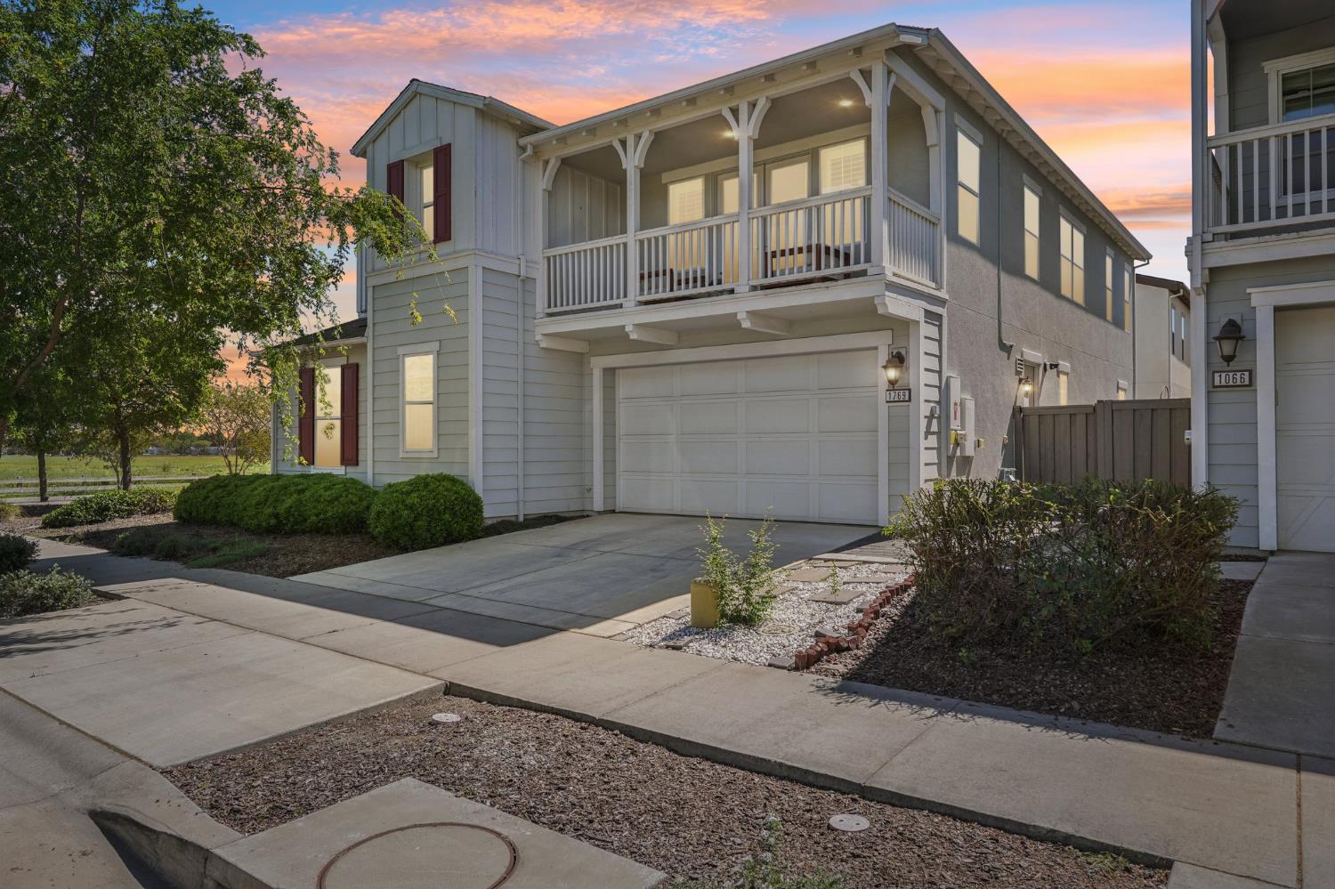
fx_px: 871
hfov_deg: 74.9
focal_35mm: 24
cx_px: 668
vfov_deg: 54.1
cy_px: 444
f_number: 8
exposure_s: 1/800
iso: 400
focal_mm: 23.5
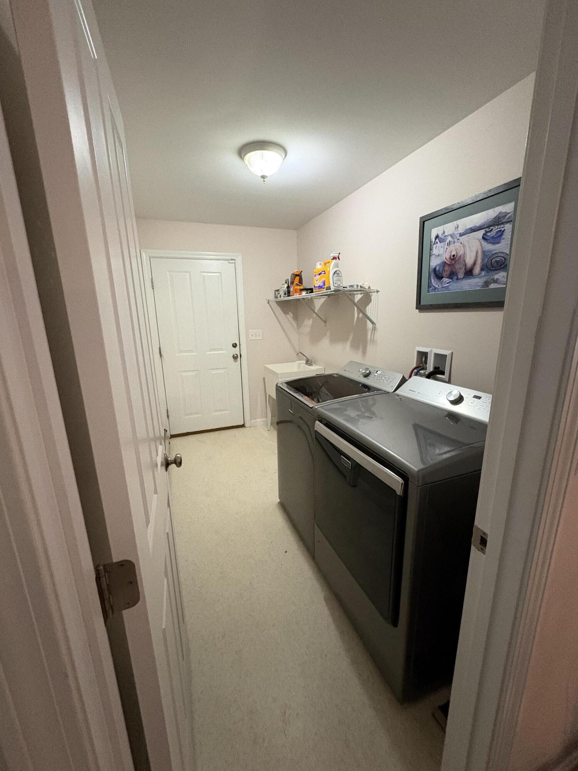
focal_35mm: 14
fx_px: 312
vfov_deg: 102.1
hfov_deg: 85.7
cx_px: 289
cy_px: 386
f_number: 2.2
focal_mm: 2.22
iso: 640
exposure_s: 1/40
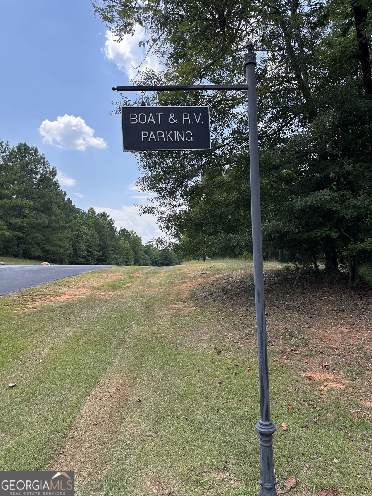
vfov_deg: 71.6
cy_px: 248
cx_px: 186
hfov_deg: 56.8
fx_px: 344
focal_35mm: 24
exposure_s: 1/1779
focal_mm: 6.86
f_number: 1.78
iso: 80
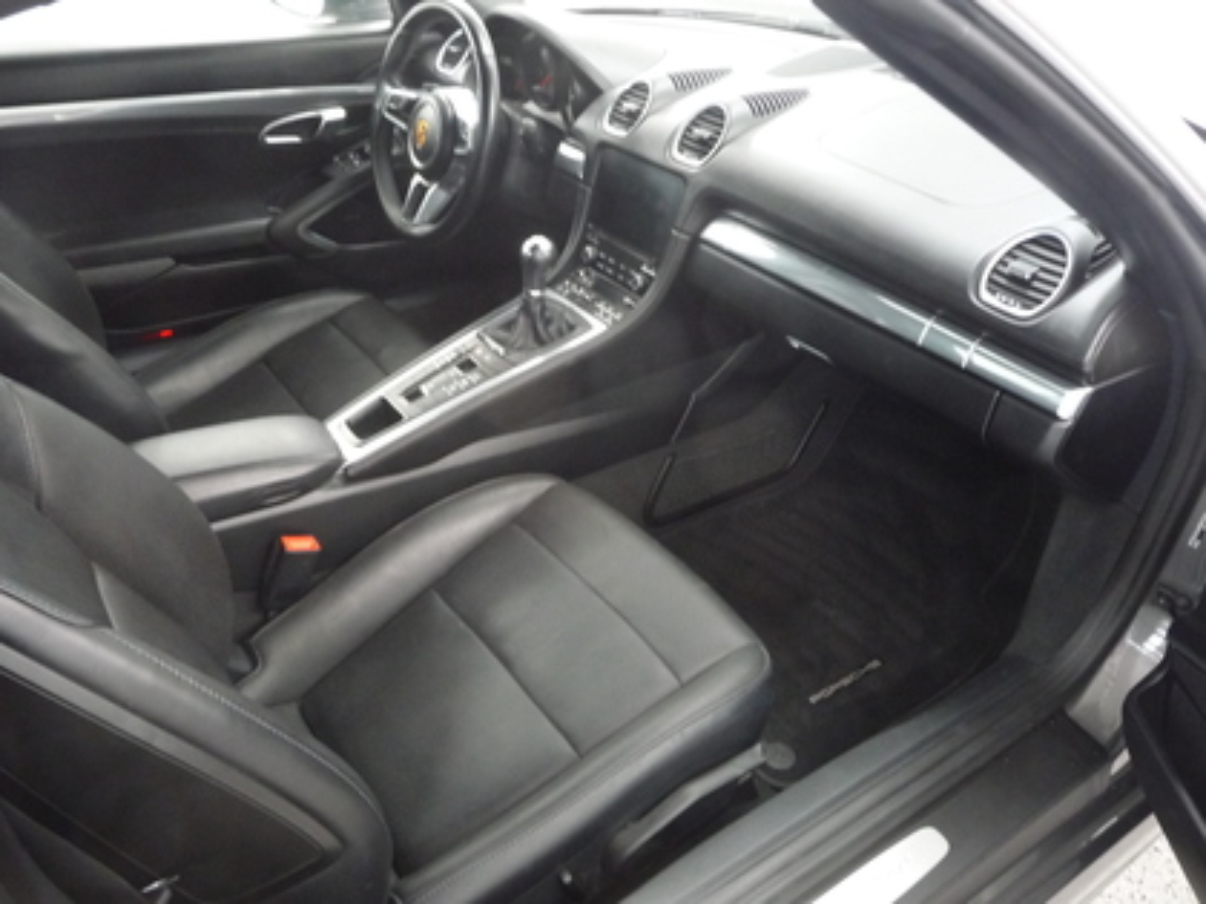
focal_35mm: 28
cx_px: 603
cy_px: 452
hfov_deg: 63.4
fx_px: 976
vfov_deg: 49.7
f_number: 3.3
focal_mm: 4.7
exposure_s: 1/8
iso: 400
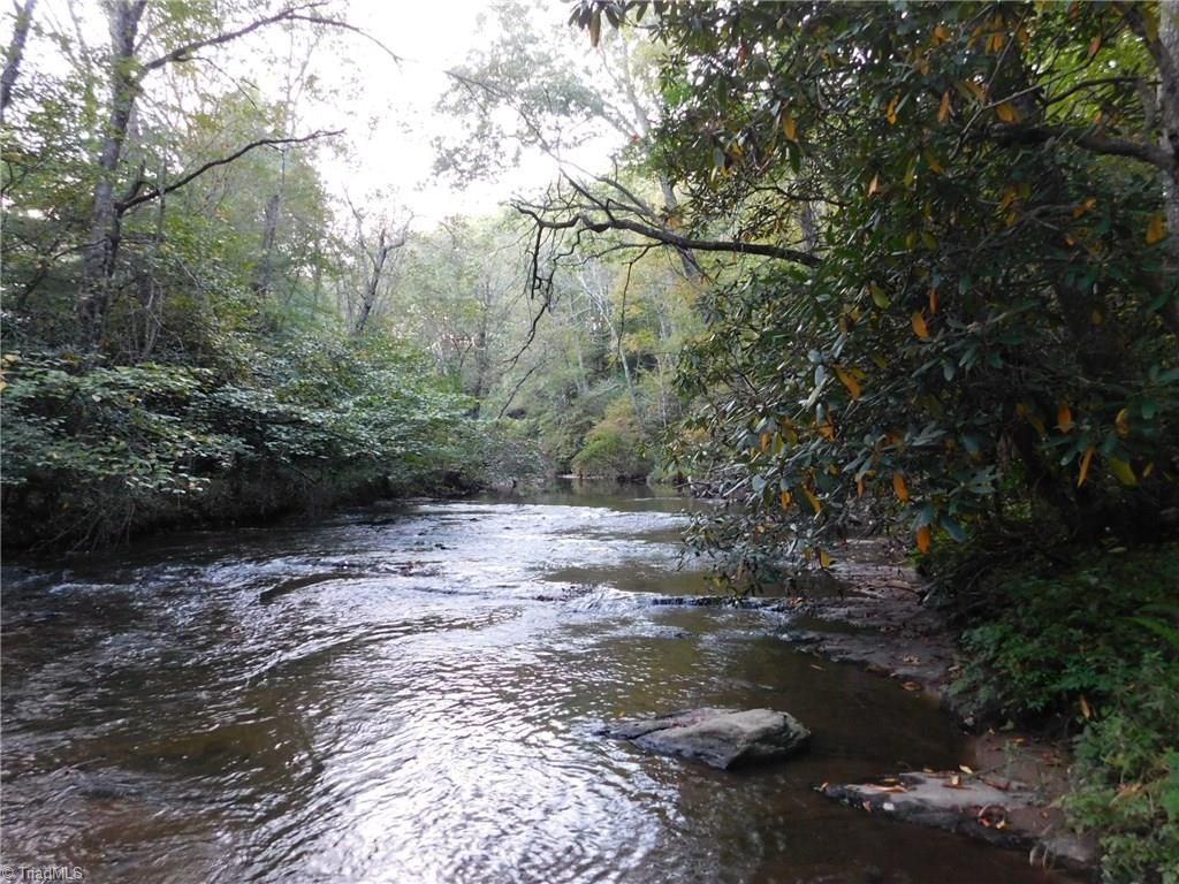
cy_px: 442
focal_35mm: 24
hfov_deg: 71.6
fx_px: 817
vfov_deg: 56.8
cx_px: 590
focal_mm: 4.1
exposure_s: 1/20
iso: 400
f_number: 3
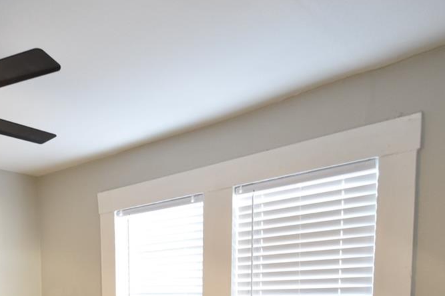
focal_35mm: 36
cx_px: 77
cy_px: 339
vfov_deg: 31.8
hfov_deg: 49.4
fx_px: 445
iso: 800
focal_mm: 10
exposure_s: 1/30
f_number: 3.5
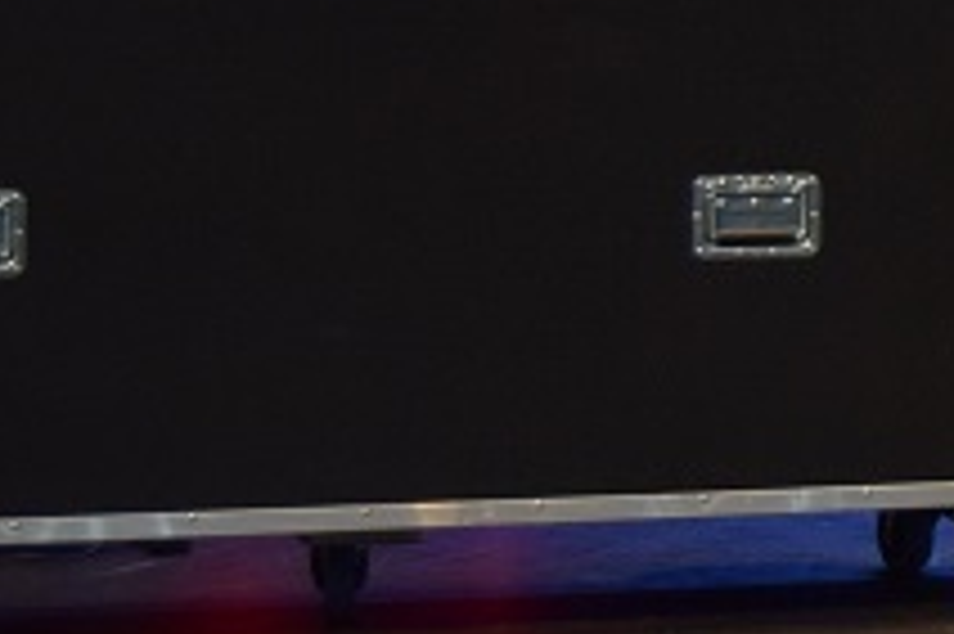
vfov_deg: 6.3
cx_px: 1804
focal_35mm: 217
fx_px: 5746
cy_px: -166
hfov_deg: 9.0
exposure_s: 1/60
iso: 900
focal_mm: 34
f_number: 4.5
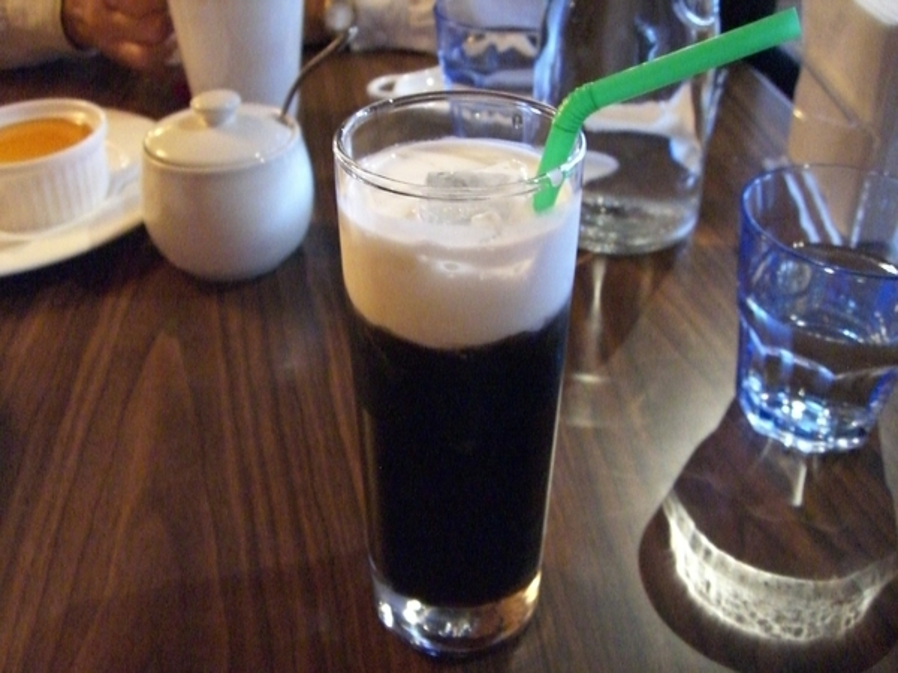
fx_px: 986
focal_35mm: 38
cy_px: 336
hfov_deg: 49.0
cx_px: 449
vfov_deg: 37.7
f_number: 2.7
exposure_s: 1/13
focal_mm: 6.2
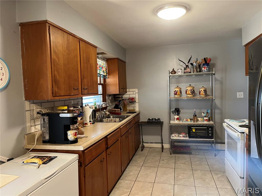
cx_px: 131
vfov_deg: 53.1
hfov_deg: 67.3
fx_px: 197
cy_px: 98
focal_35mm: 26
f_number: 1.6
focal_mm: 5.1
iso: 320
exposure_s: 1/60
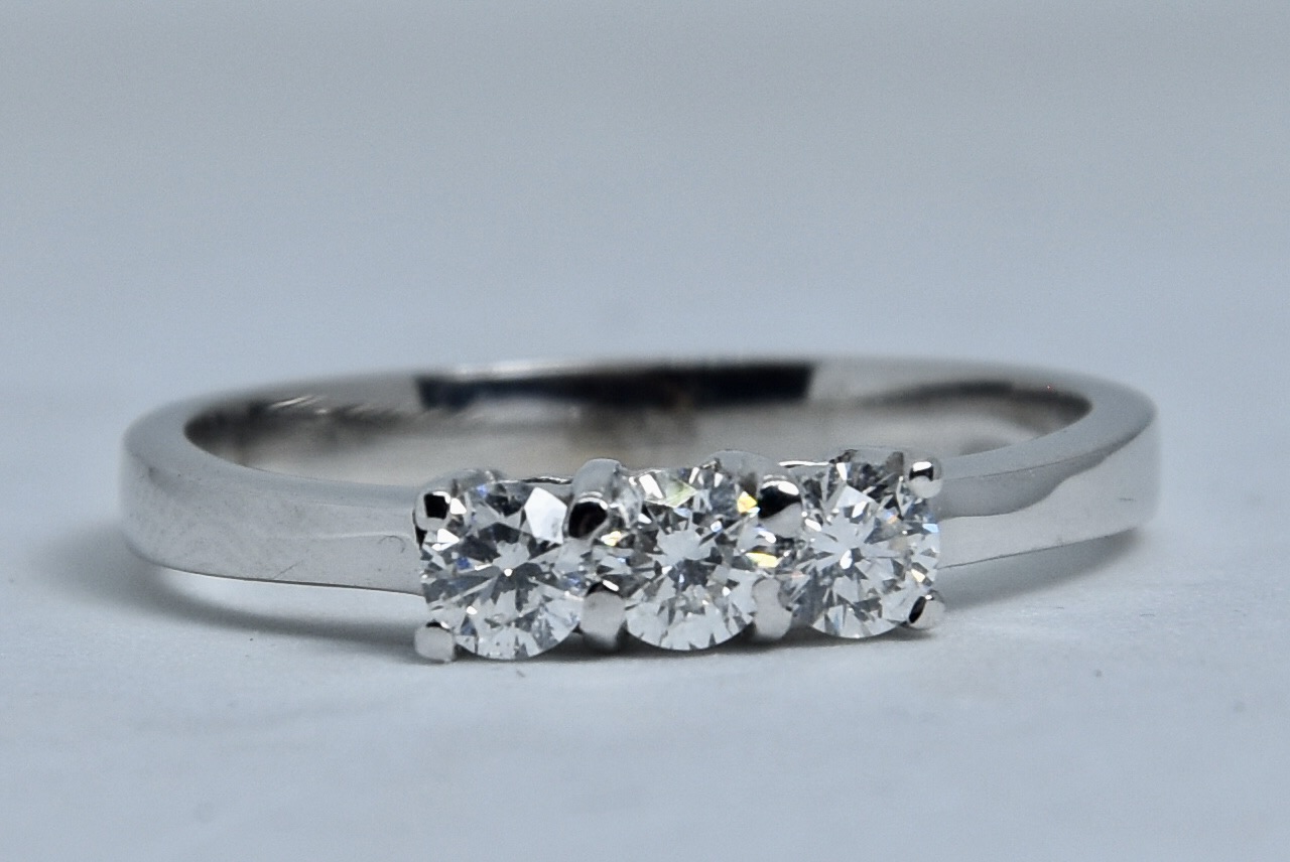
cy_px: 431
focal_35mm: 158
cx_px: 645
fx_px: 5649
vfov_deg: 8.7
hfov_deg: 13.0
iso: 200
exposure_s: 1/320
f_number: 9
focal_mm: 105
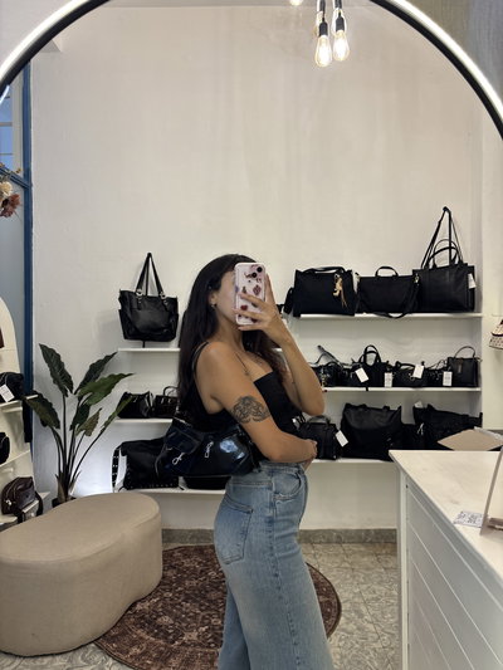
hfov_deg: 53.1
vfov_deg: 67.3
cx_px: 252
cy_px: 335
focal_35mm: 26
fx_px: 504
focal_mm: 5.96
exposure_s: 1/50
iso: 80
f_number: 1.6
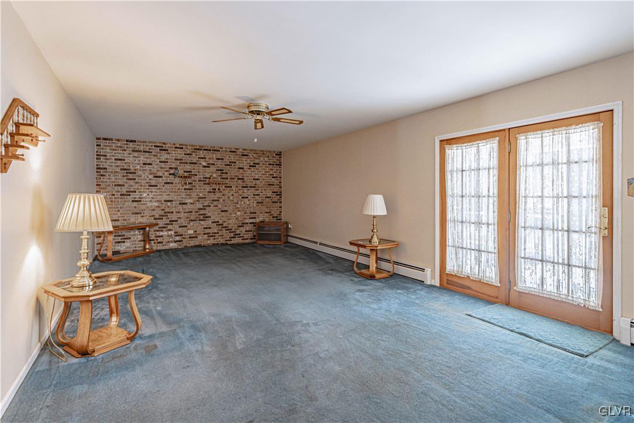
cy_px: 212
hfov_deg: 93.3
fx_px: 299
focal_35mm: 17
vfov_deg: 70.4
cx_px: 317
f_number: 5.6
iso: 800
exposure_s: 1/125
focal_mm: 17
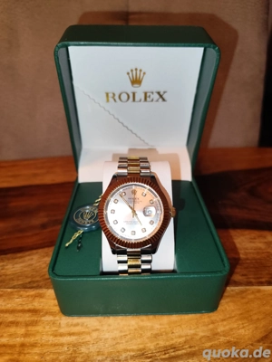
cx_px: 136
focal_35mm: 23
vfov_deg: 73.9
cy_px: 181
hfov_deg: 58.9
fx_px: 241
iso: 400
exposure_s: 1/100
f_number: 1.65
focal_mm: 6.19
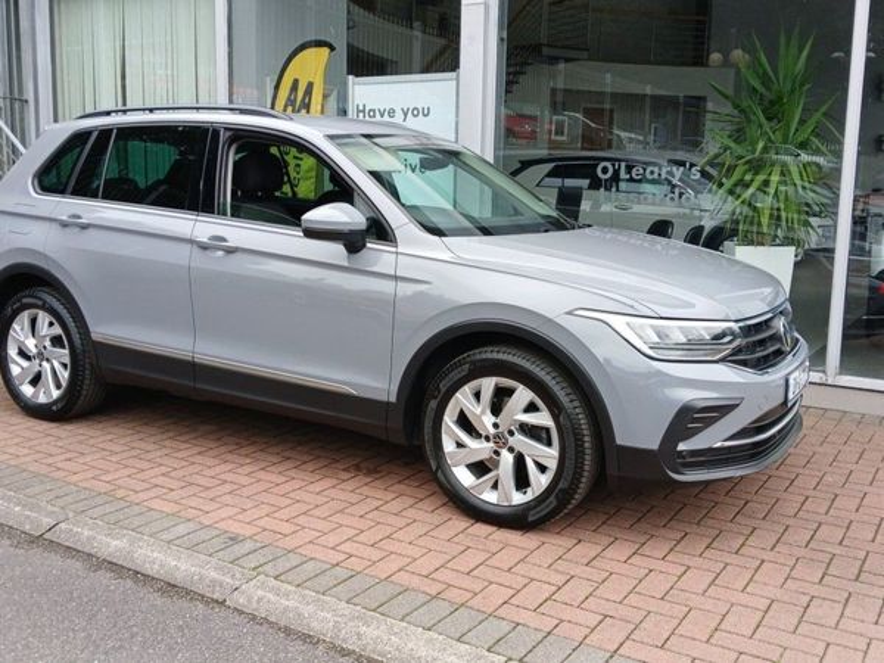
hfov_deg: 67.3
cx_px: 442
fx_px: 664
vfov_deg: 53.1
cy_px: 332
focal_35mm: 26
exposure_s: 1/100
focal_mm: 3.98
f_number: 1.8
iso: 32
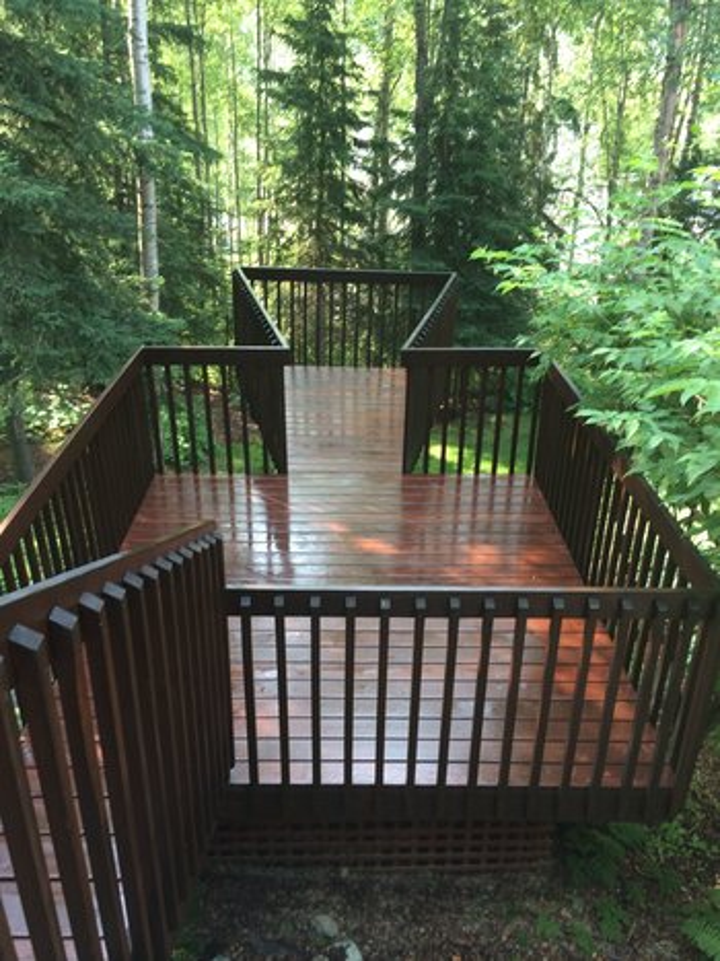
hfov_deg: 46.8
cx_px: 360
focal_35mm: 30
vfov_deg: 60.0
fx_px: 832
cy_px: 480
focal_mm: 4.12
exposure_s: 1/60
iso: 40
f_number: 2.2
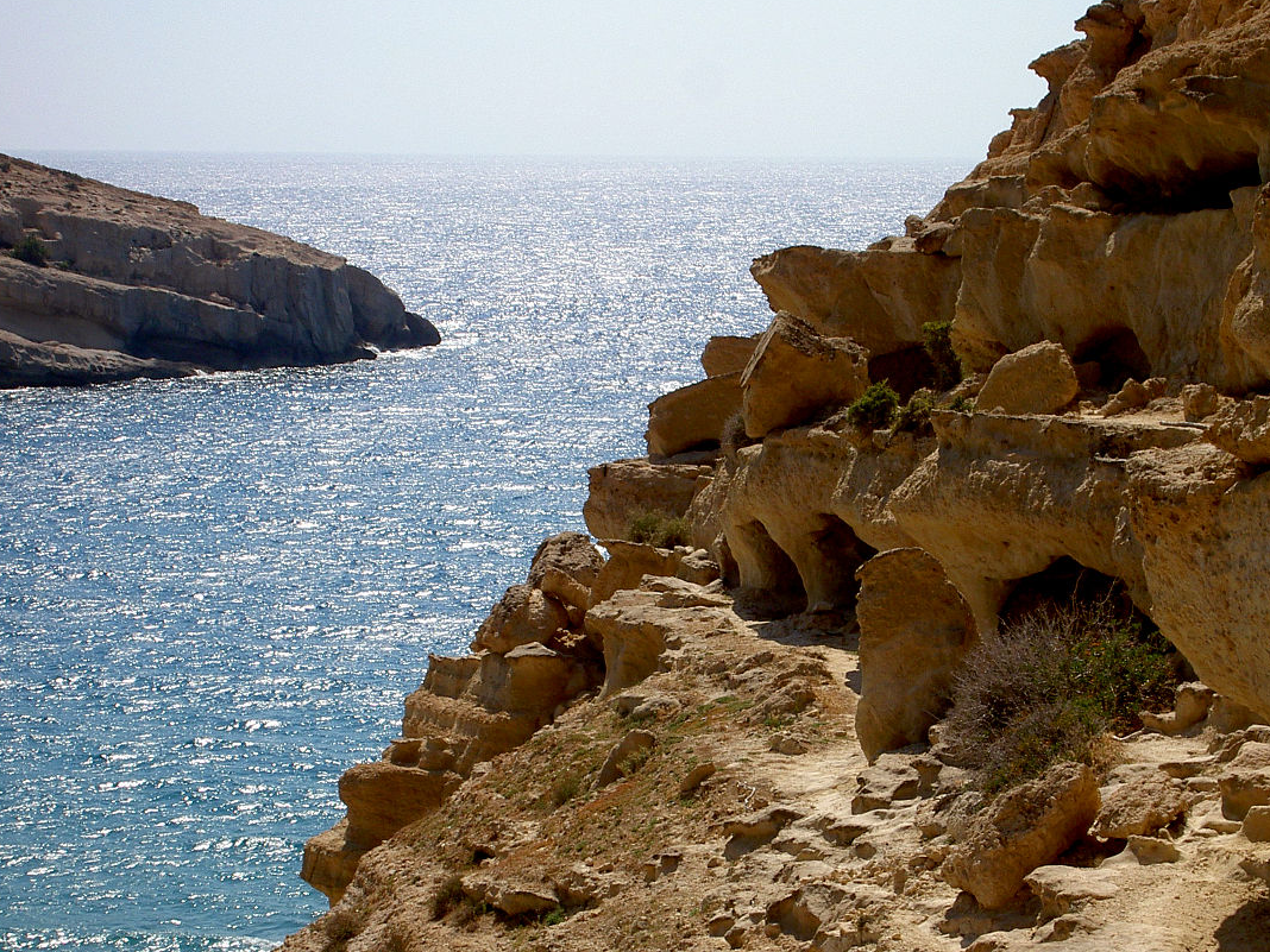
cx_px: 686
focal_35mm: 100
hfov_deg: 19.6
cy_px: 527
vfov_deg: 14.8
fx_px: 3669
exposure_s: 1/250
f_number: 7.8
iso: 50
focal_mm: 14.7
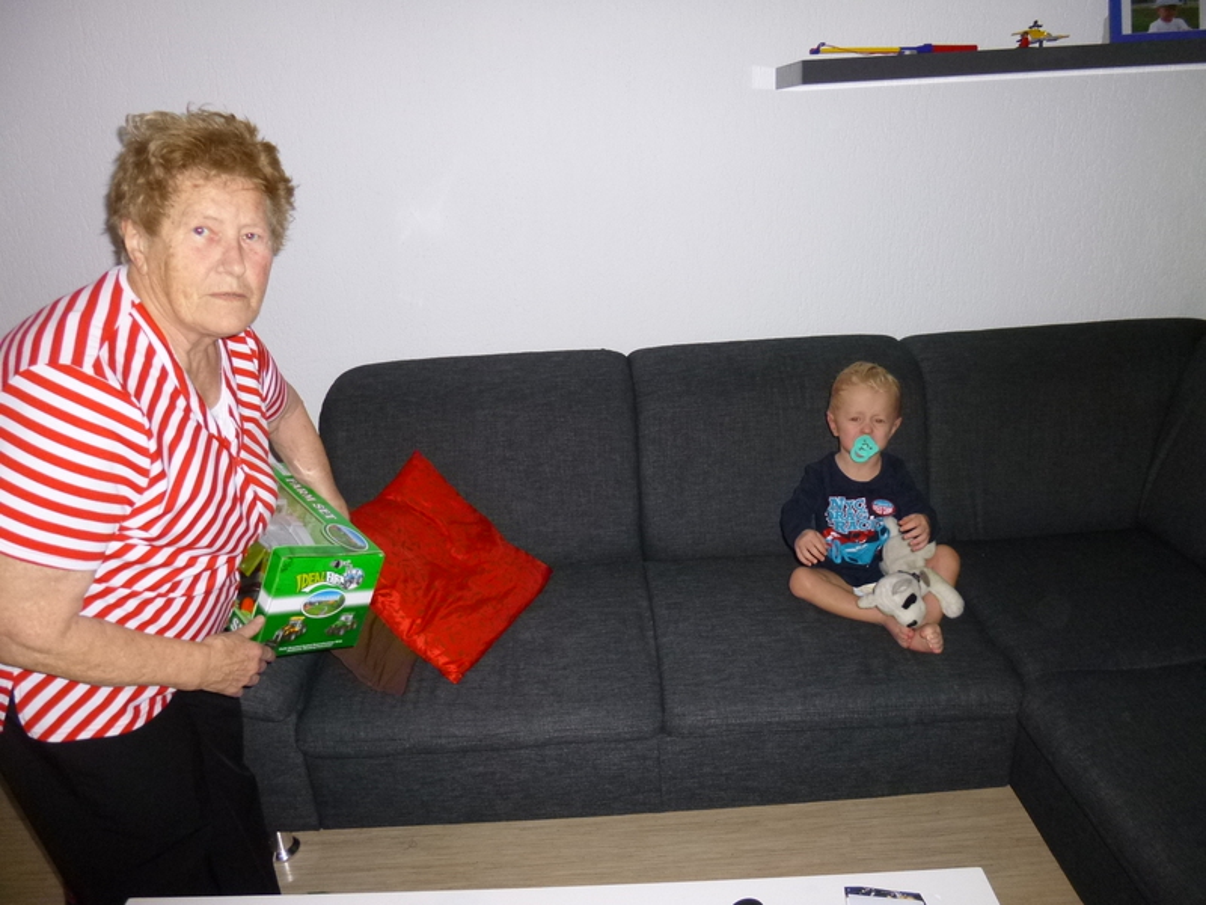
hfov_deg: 69.4
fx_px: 871
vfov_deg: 54.9
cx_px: 603
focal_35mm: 25
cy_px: 452
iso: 250
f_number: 3.1
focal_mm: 4.5
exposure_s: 1/60
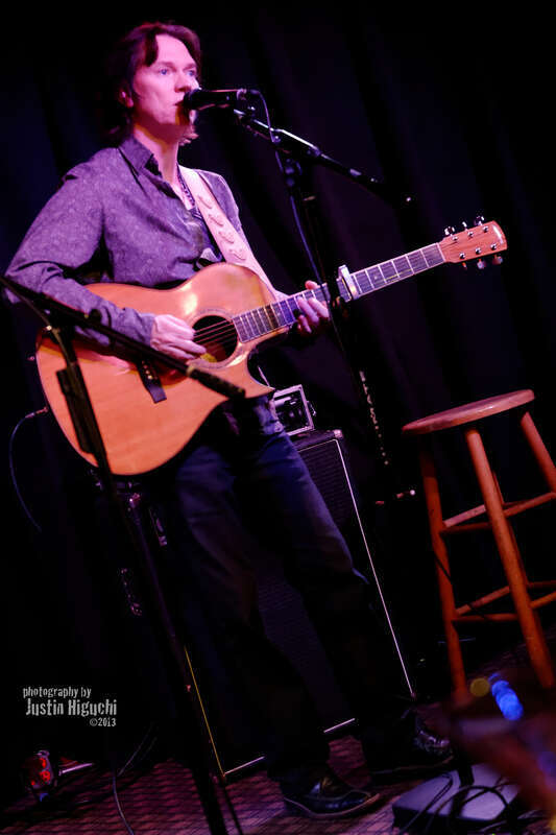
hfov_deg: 23.8
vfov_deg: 35.1
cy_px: 418
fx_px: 1321
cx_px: 278
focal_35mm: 57
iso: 4000
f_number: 2.8
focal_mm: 38
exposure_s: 1/125
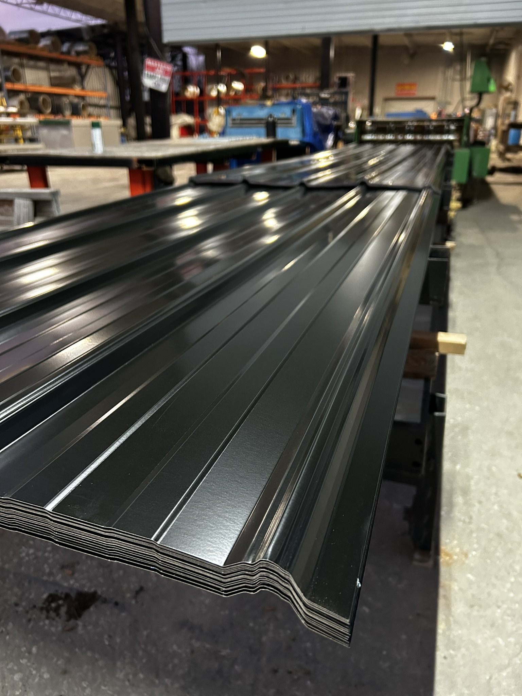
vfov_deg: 67.3
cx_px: 261
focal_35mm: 26
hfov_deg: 53.1
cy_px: 348
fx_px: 523
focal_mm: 5.7
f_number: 1.5
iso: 500
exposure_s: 1/40
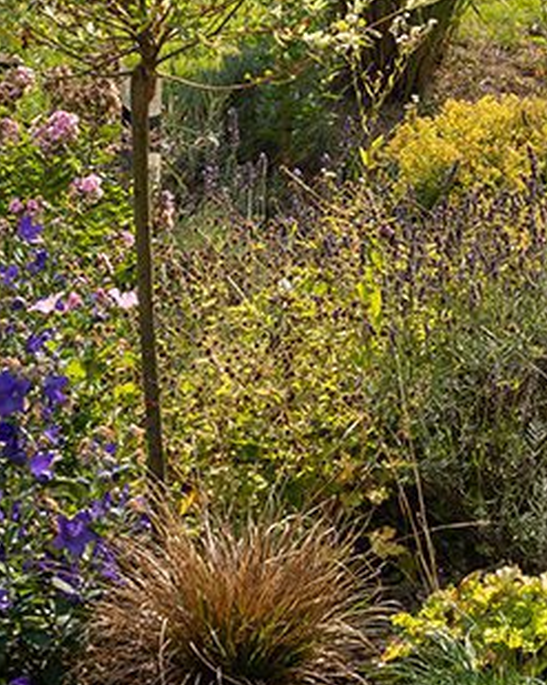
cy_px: 141
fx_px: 1478
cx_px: 531
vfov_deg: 25.6
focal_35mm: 73
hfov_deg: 20.4
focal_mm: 16
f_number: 5
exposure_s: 1/1000
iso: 100
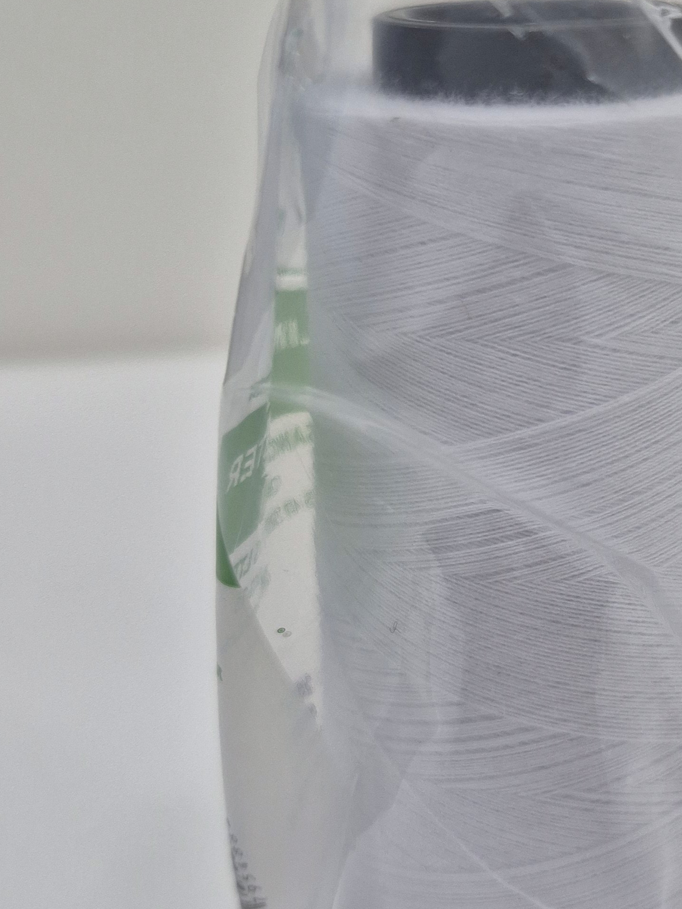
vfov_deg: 39.7
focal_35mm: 48
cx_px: 651
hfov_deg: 28.7
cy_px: 442
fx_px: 1261
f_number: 1.8
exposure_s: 1/180
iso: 200
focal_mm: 5.4
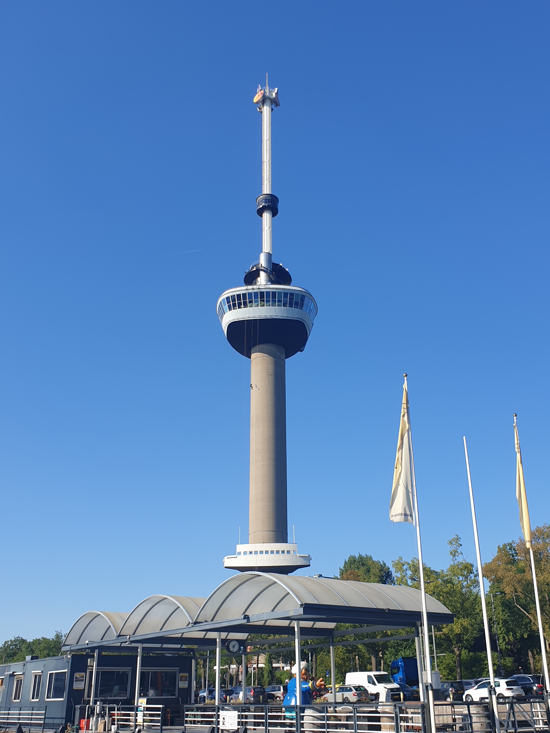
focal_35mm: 26
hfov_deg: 53.1
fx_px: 551
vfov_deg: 67.3
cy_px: 366
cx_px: 275
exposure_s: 1/1377
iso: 50
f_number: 2.4
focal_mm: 4.3
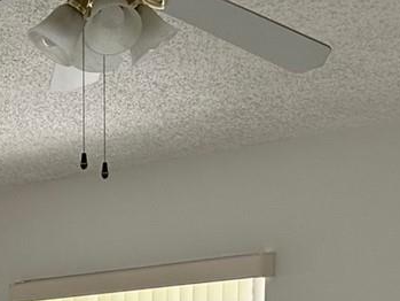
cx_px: -61
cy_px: 615
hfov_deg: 17.2
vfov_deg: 11.9
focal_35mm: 110
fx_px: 1272
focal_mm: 6.86
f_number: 1.78
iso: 125
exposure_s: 1/120
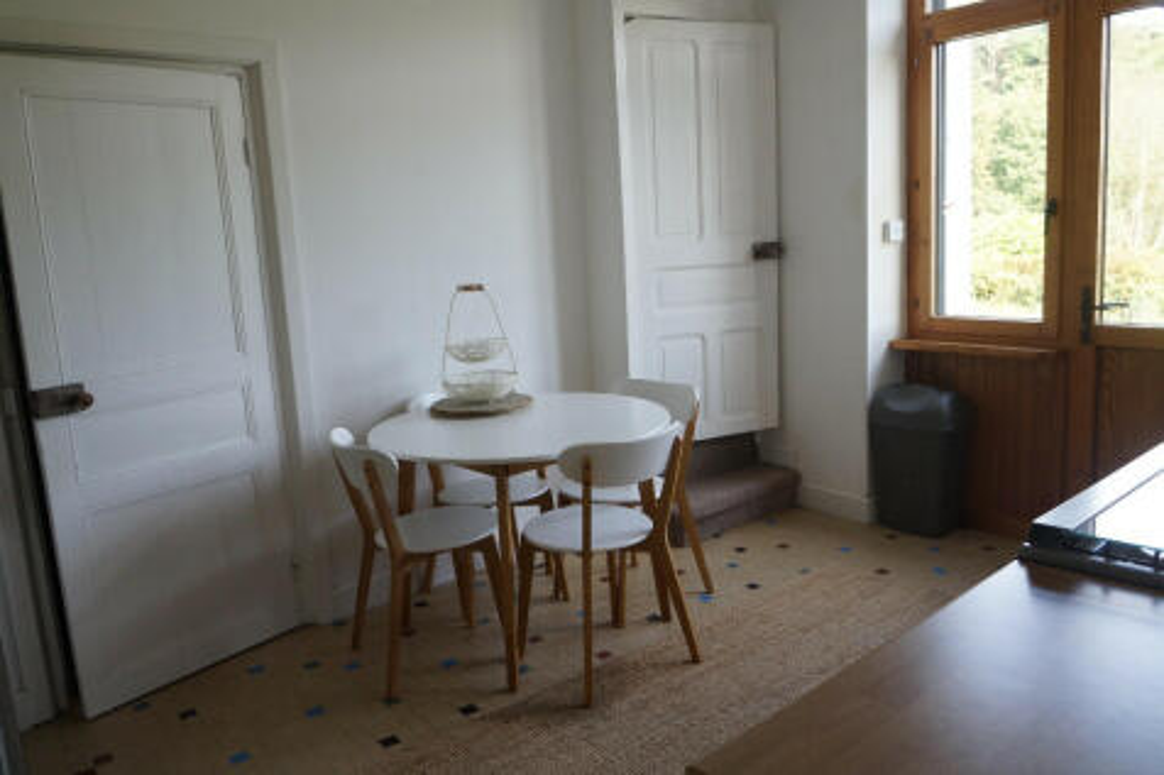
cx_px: 582
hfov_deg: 67.4
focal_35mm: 27
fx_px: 873
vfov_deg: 47.9
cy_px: 388
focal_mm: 18
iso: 200
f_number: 4
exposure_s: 1/80
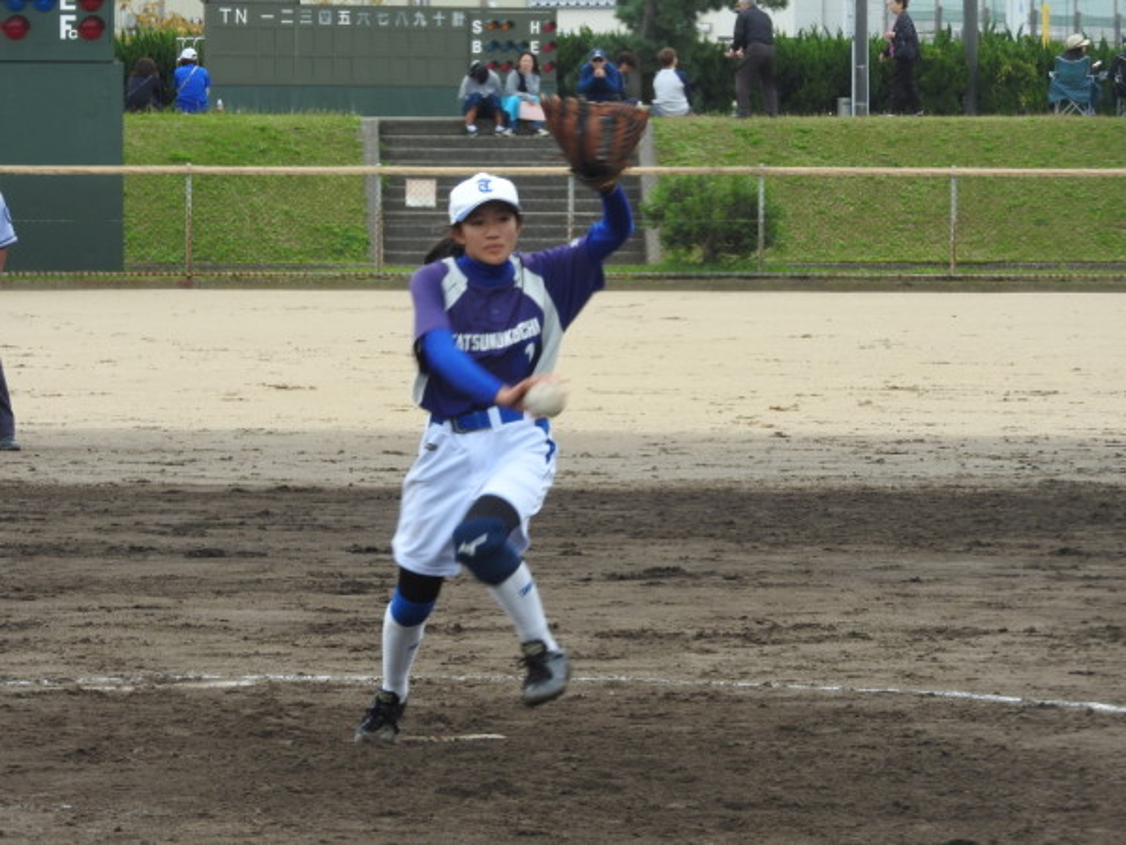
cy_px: 422
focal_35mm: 220
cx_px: 563
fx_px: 7156
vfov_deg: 6.8
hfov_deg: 9.0
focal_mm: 39.4
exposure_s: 1/125
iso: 100
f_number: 5.3
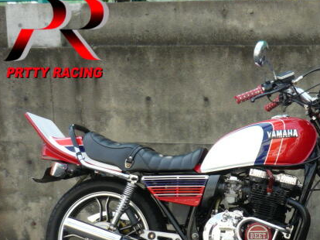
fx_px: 601
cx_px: 242
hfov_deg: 29.3
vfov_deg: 22.4
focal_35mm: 65
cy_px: 170
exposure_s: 1/400
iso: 100
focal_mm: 5.5
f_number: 2.8
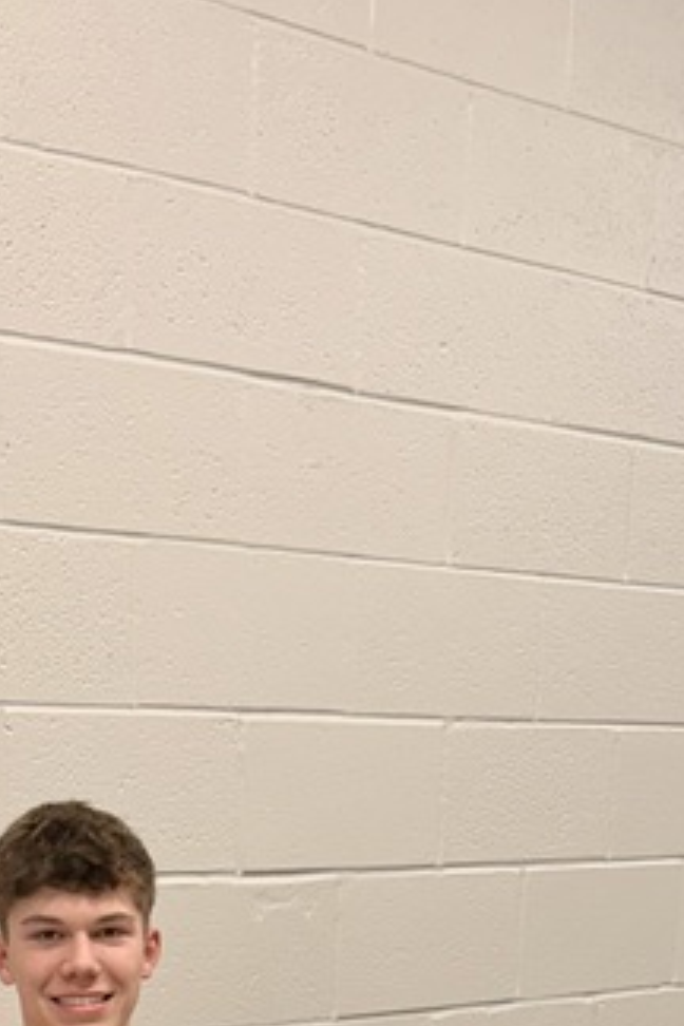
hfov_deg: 17.1
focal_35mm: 79
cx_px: 139
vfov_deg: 22.4
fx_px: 2251
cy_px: 1403
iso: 100
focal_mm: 6.76
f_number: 1.78
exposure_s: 1/120
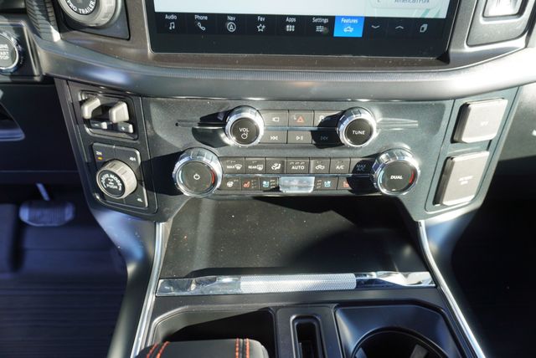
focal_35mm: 24
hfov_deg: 73.7
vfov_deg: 53.2
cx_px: 268
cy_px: 179
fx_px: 358
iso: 100
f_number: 4
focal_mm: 16
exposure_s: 1/60
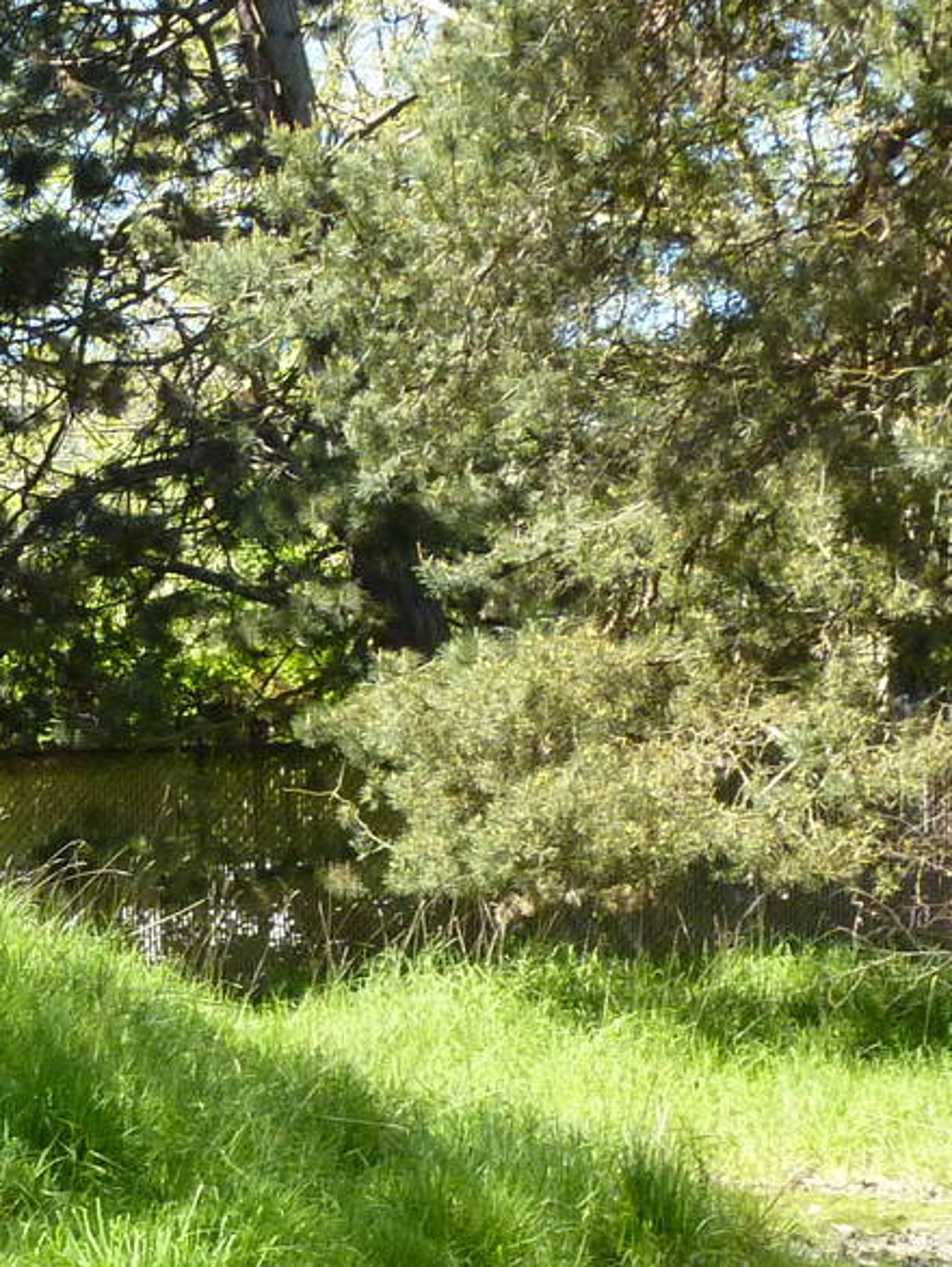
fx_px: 3701
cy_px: 1079
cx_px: -502
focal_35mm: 101
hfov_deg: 13.7
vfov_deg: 19.2
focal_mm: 6.1
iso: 250
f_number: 3.6
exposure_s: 1/500
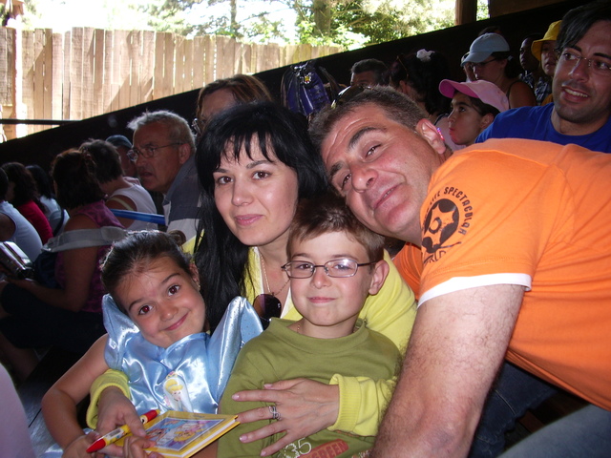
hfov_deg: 52.6
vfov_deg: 40.7
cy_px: 229
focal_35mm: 35
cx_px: 306
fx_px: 618
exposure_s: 1/40
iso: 100
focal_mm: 5.8
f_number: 2.6
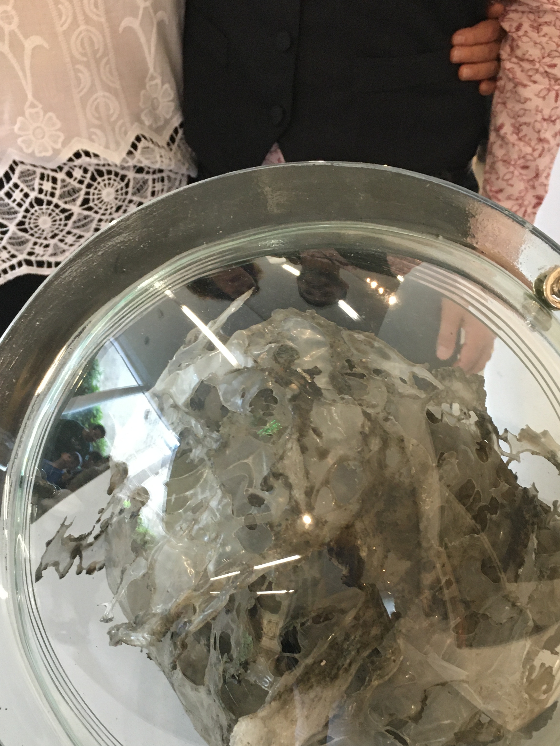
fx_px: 820
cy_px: 481
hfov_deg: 37.7
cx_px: 275
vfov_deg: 48.4
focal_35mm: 38
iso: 160
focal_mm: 4.15
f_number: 2.2
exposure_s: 1/33
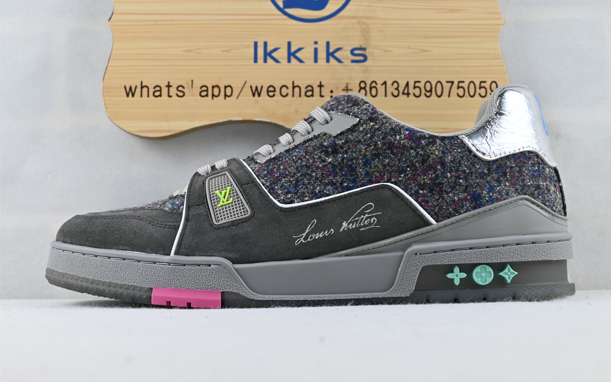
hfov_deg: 39.2
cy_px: 197
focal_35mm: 52
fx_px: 858
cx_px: 311
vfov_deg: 25.1
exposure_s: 1/40
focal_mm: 33
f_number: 5
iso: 100
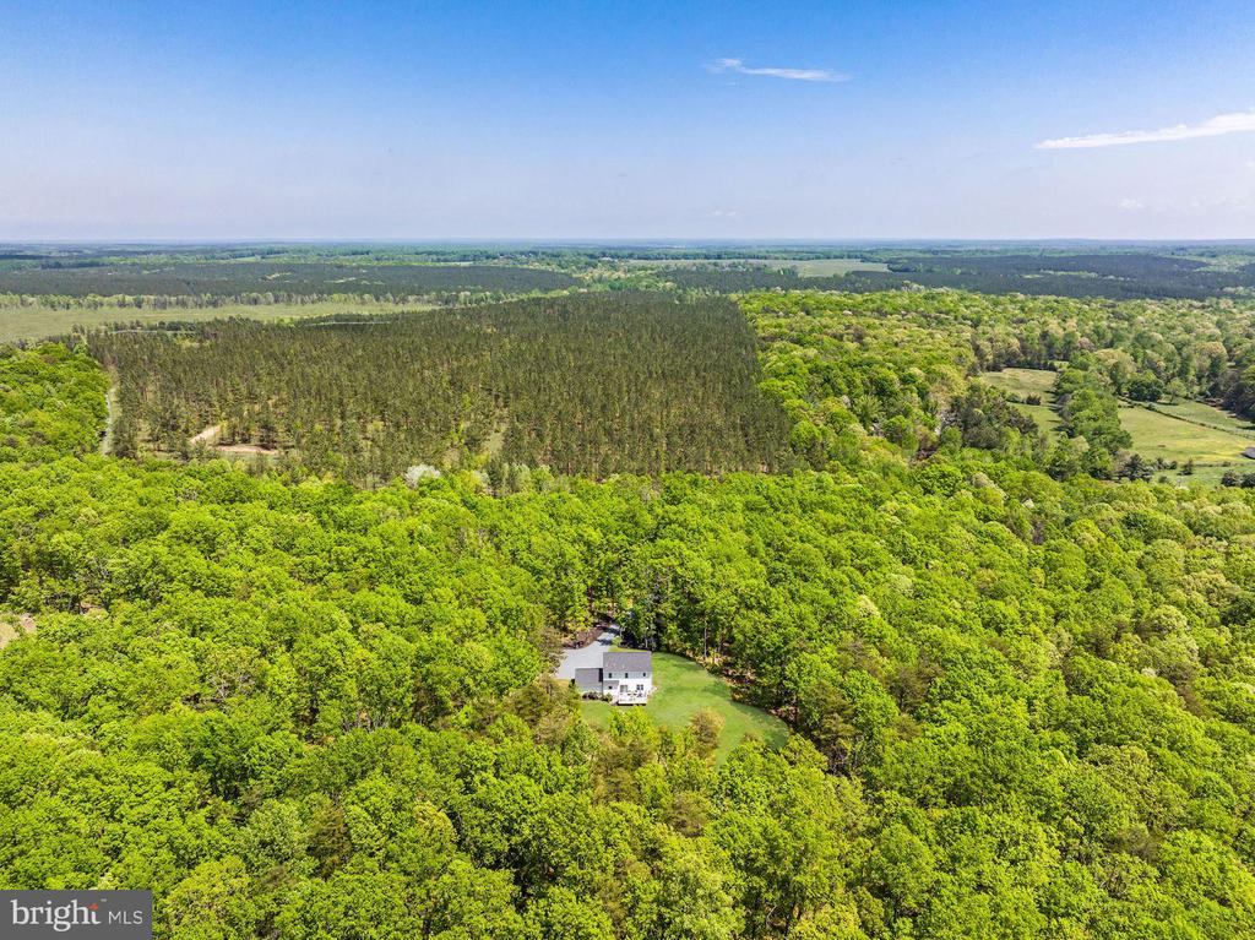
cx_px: 628
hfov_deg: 71.6
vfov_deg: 56.8
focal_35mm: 24
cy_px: 470
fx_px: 870
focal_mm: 12.29
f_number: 5.6
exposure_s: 1/400
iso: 100
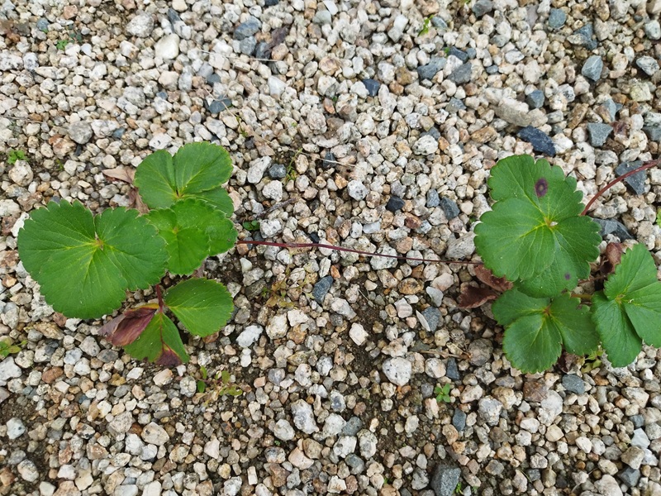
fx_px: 516
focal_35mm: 27
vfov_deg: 51.4
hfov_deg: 65.3
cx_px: 330
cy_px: 248
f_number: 1.79
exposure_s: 1/112
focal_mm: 4.7
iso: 49
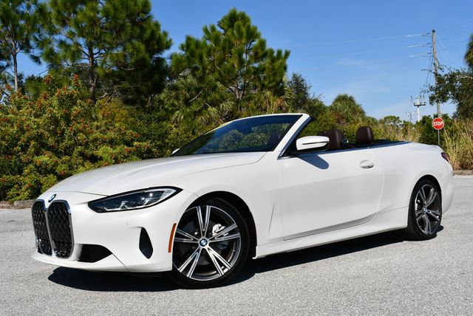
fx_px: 579
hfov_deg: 44.5
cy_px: 158
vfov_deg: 30.6
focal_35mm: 44
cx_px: 236
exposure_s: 1/400
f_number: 10
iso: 100
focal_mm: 22
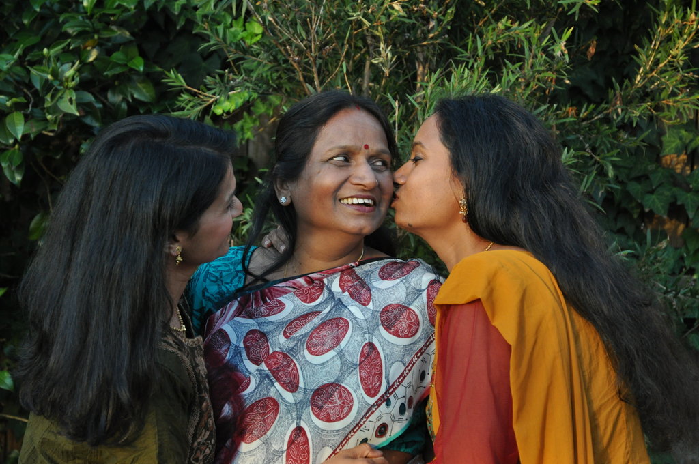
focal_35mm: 93
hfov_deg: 21.9
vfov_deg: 14.7
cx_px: 350
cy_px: 232
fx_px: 1803
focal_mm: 62
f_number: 5.3
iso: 800
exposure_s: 1/250
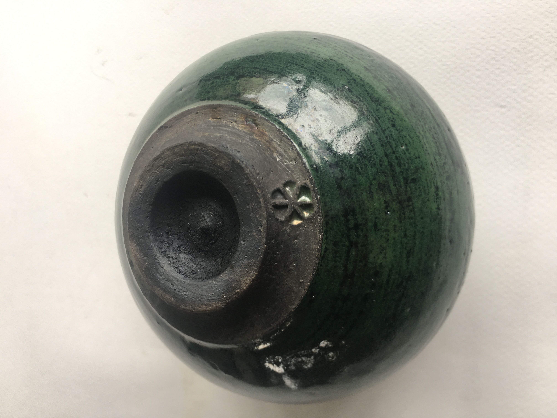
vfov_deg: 48.2
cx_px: 278
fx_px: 467
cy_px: 209
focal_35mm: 29
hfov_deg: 61.7
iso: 32
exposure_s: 1/50
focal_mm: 4.15
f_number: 2.2
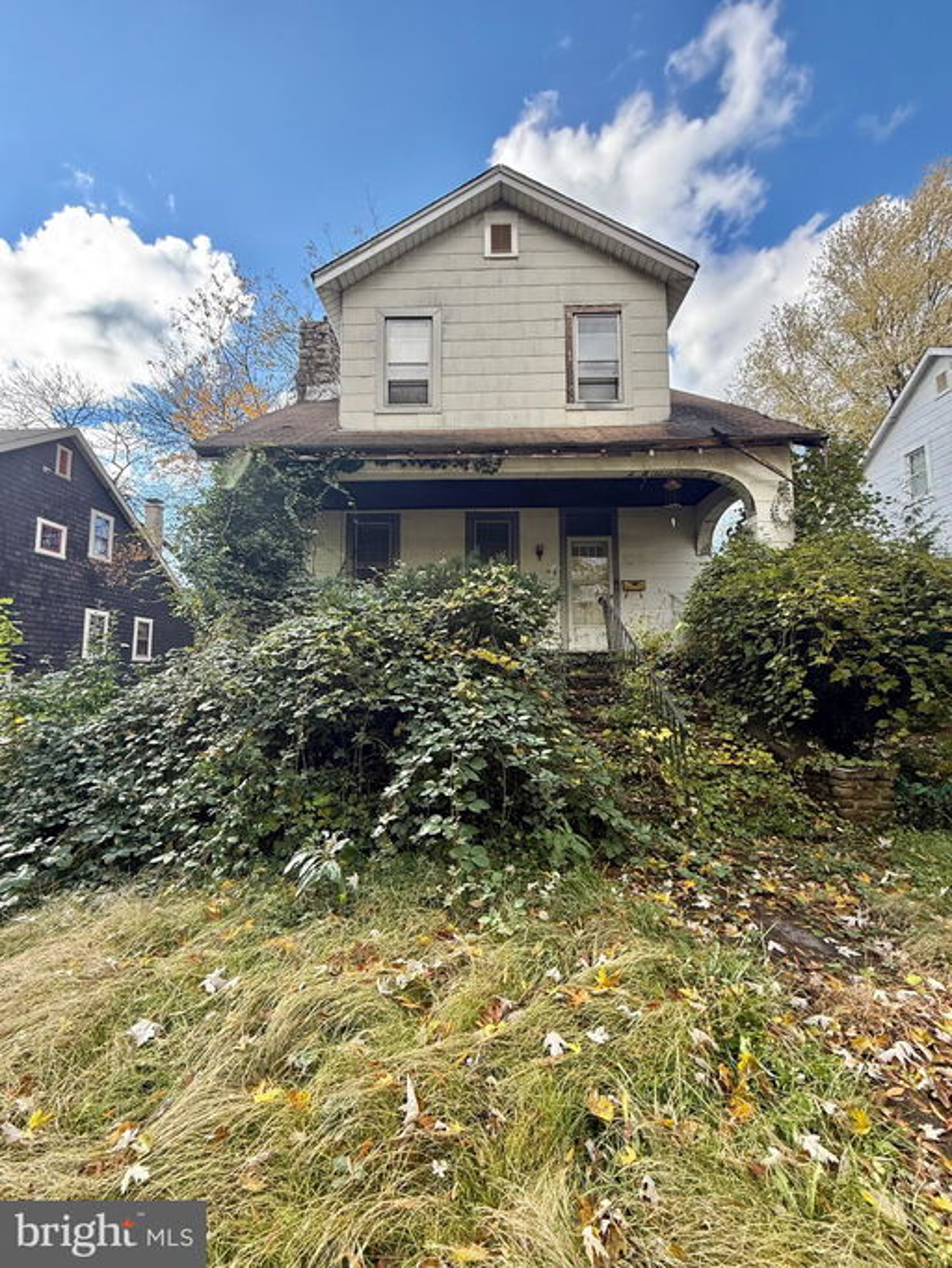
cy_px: 634
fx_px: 513
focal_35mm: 14
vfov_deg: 102.0
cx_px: 476
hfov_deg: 85.7
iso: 64
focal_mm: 2.22
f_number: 2.2
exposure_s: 1/342
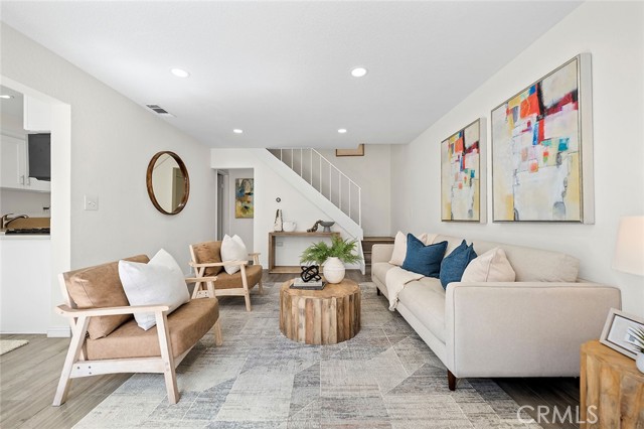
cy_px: 214
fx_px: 250
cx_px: 322
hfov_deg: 104.3
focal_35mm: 14
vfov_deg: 81.1
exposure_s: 1/40
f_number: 4
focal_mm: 14
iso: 500
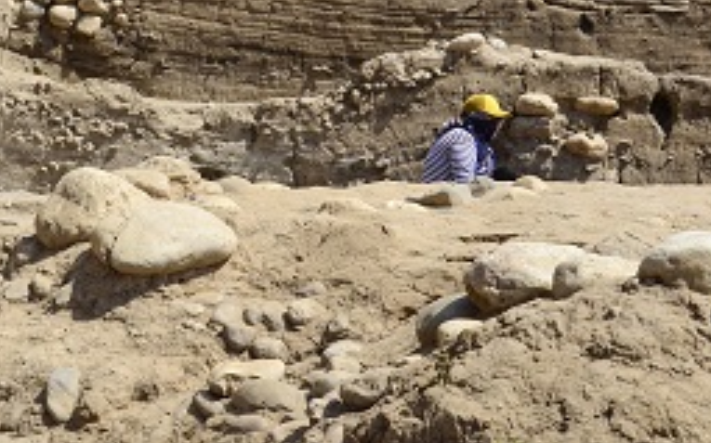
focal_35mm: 79
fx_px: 1530
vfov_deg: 16.5
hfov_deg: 25.1
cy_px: 208
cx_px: 22
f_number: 13
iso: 400
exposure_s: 1/640
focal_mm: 22
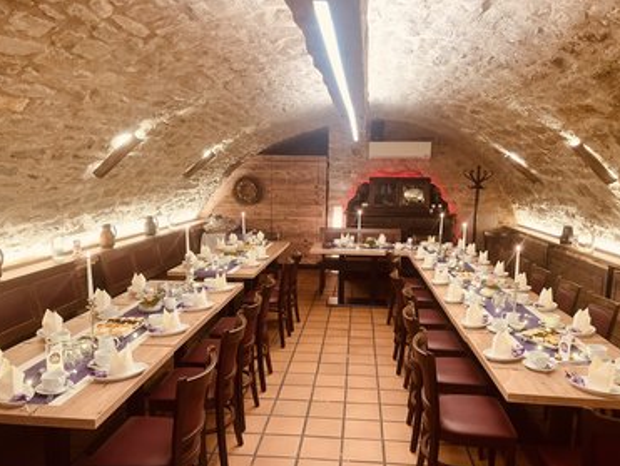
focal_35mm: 28
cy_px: 247
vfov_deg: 49.8
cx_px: 324
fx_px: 502
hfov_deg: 63.4
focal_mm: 4.2
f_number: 1.6
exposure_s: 1/47
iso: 500
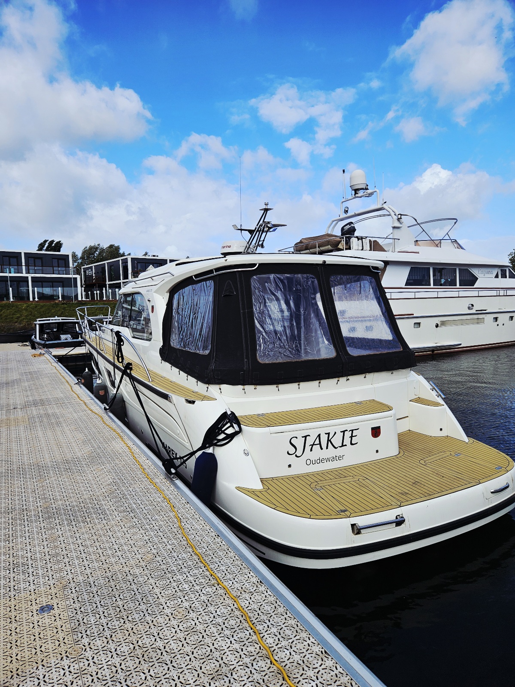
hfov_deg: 58.9
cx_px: 258
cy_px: 344
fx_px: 456
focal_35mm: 23
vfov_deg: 73.9
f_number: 1.8
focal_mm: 5.4
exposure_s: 1/2500
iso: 25
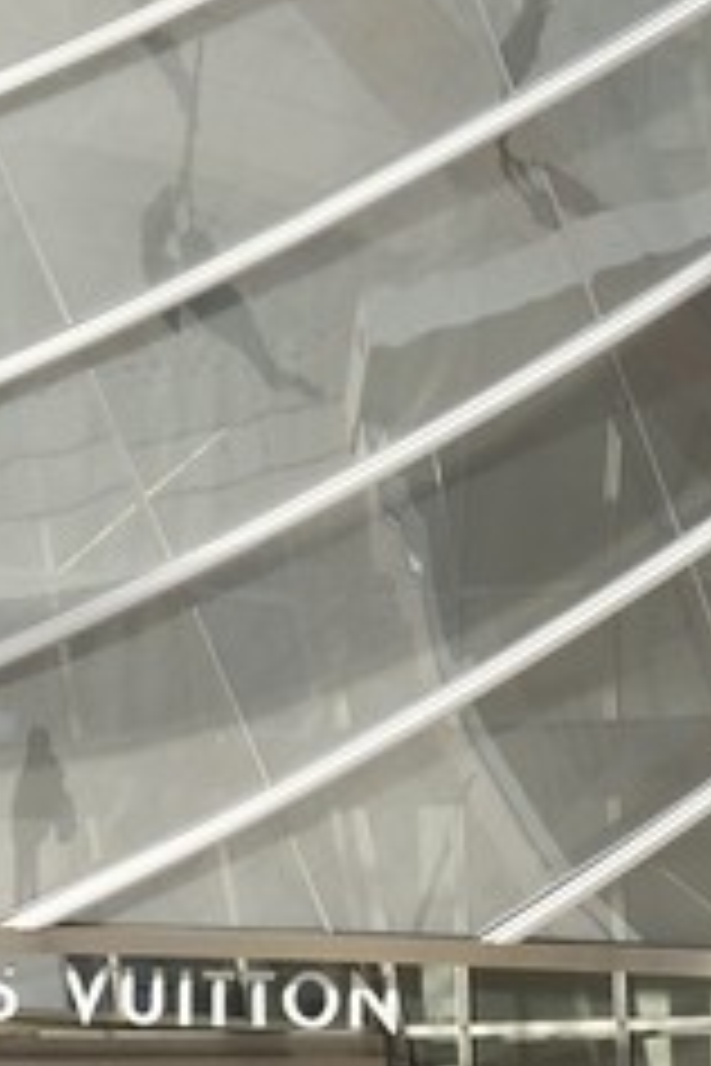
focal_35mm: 236
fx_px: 6991
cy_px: -625
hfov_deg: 5.8
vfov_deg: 8.5
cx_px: -176
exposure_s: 1/250
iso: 200
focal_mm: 35
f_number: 14
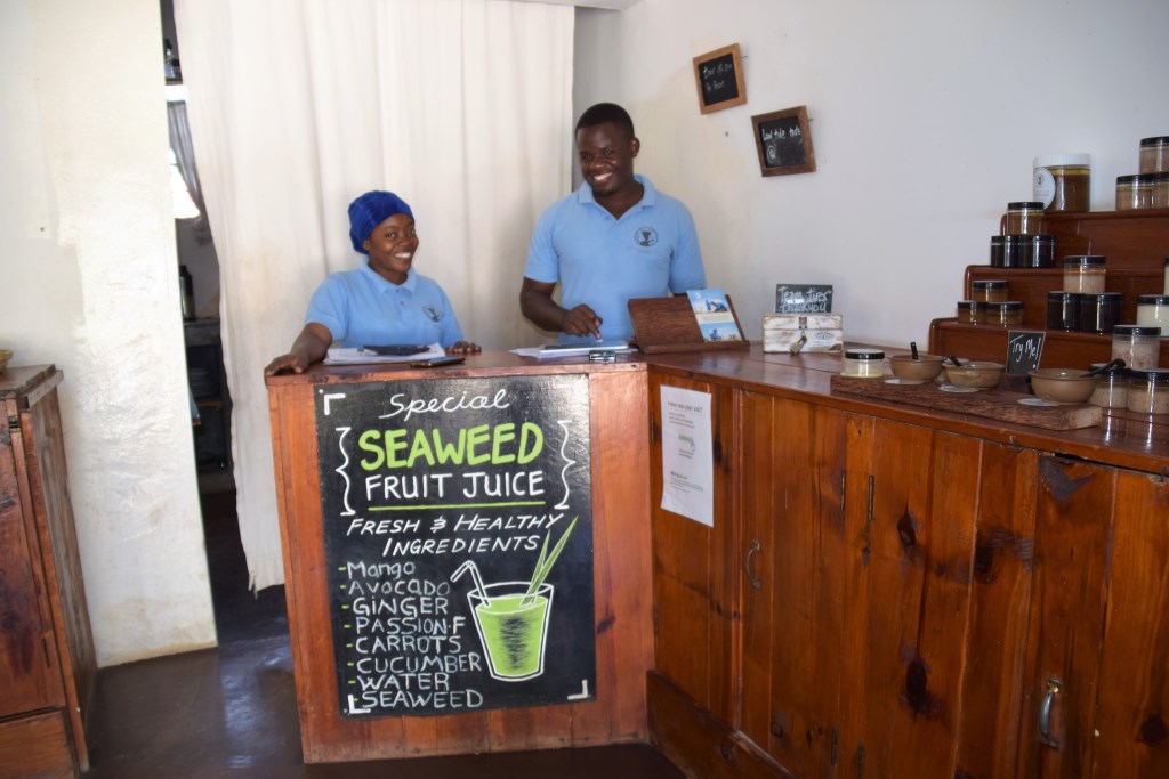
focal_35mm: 27
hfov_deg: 67.4
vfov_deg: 47.9
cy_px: 390
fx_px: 877
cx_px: 584
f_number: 3.5
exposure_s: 1/60
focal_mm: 18
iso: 180
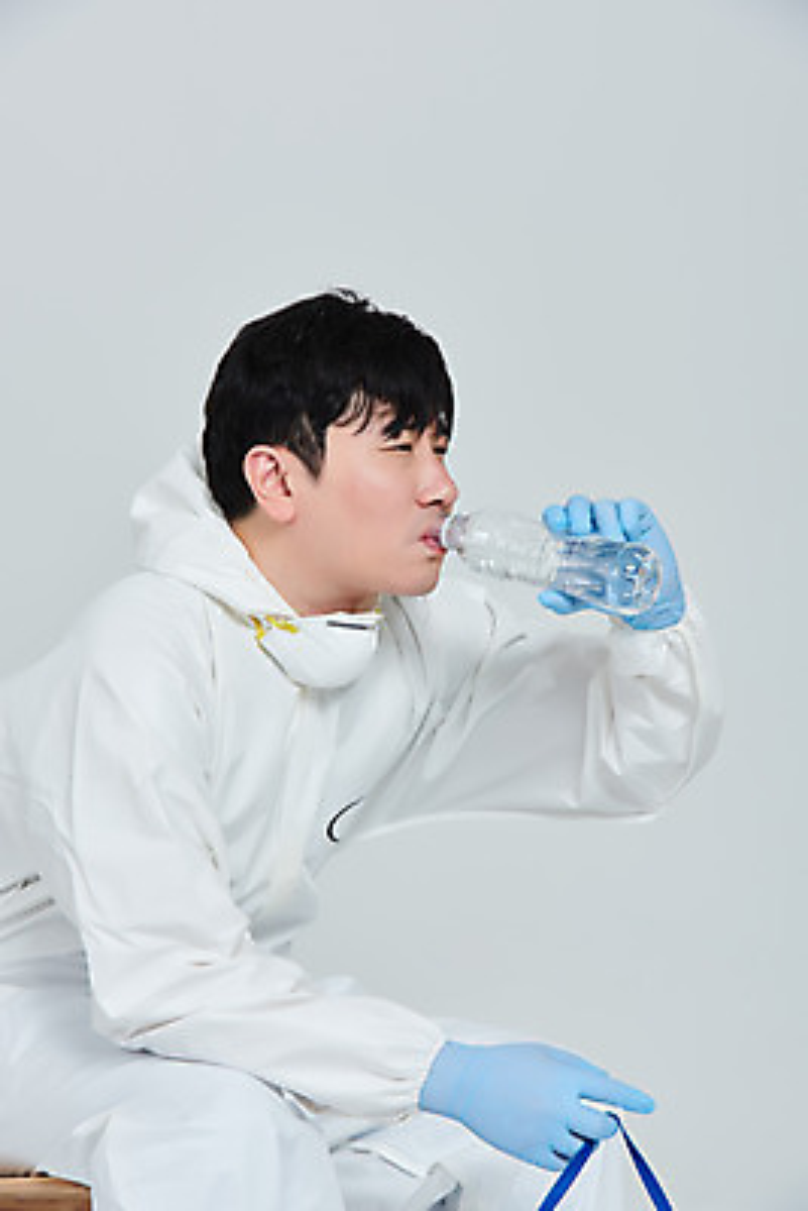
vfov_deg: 12.4
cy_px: 606
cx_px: 404
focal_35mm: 165
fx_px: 5550
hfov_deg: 8.3
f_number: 14
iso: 100
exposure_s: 1/125
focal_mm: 165
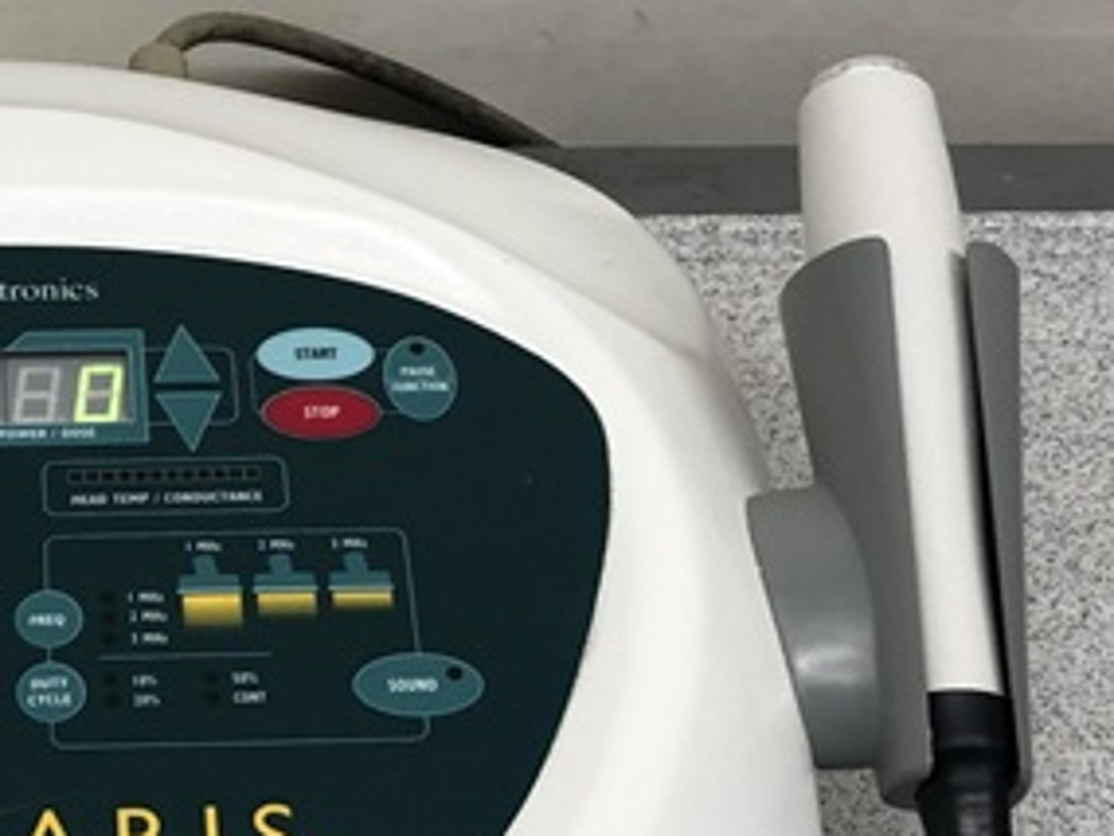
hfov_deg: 19.5
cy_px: 398
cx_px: 121
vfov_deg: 15.0
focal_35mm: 99
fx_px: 3187
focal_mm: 3.99
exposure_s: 1/40
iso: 20
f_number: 1.8
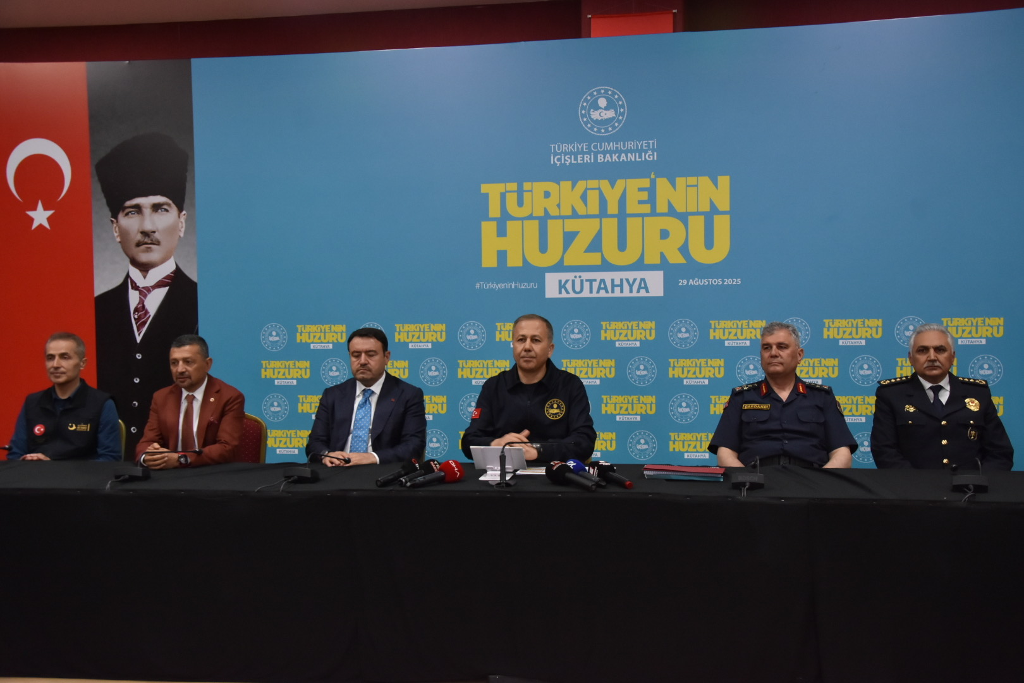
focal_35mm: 42
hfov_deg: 46.4
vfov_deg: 31.9
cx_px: 512
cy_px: 342
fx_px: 1195
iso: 1250
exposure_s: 1/80
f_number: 5.6
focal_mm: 28
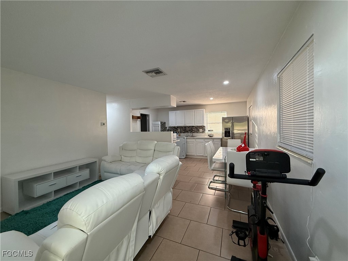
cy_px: 130
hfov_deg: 102.1
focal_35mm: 14
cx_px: 174
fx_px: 141
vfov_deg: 85.7
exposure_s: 1/120
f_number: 2.2
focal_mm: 2.22
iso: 200
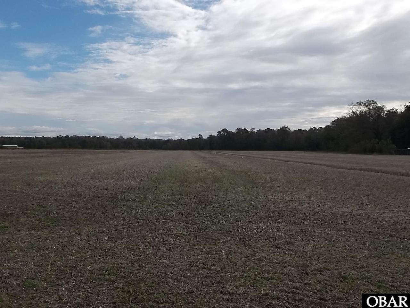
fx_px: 379
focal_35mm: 32
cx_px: 205
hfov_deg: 56.8
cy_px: 154
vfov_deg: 44.2
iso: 80
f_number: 9.4
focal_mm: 5.7
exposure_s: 1/200
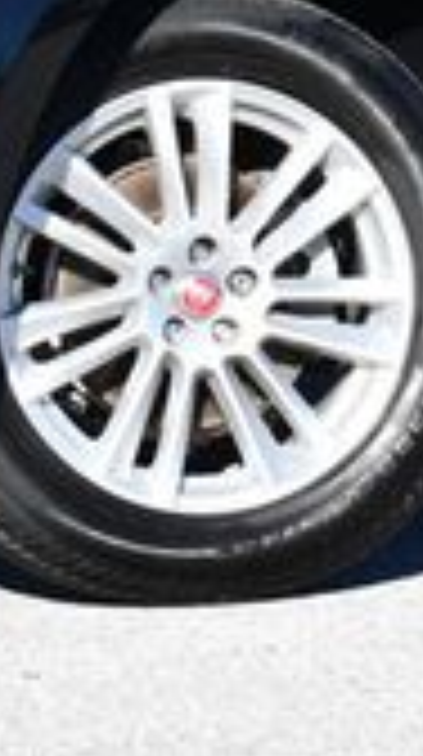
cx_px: 364
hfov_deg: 4.4
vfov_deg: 7.9
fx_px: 5446
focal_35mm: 272
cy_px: -198
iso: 140
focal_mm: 34
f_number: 8
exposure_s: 1/250
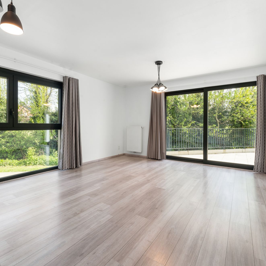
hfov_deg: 80.7
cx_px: 127
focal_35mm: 18
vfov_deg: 80.7
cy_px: 133
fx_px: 156
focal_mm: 14
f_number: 11
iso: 250
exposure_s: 1/13
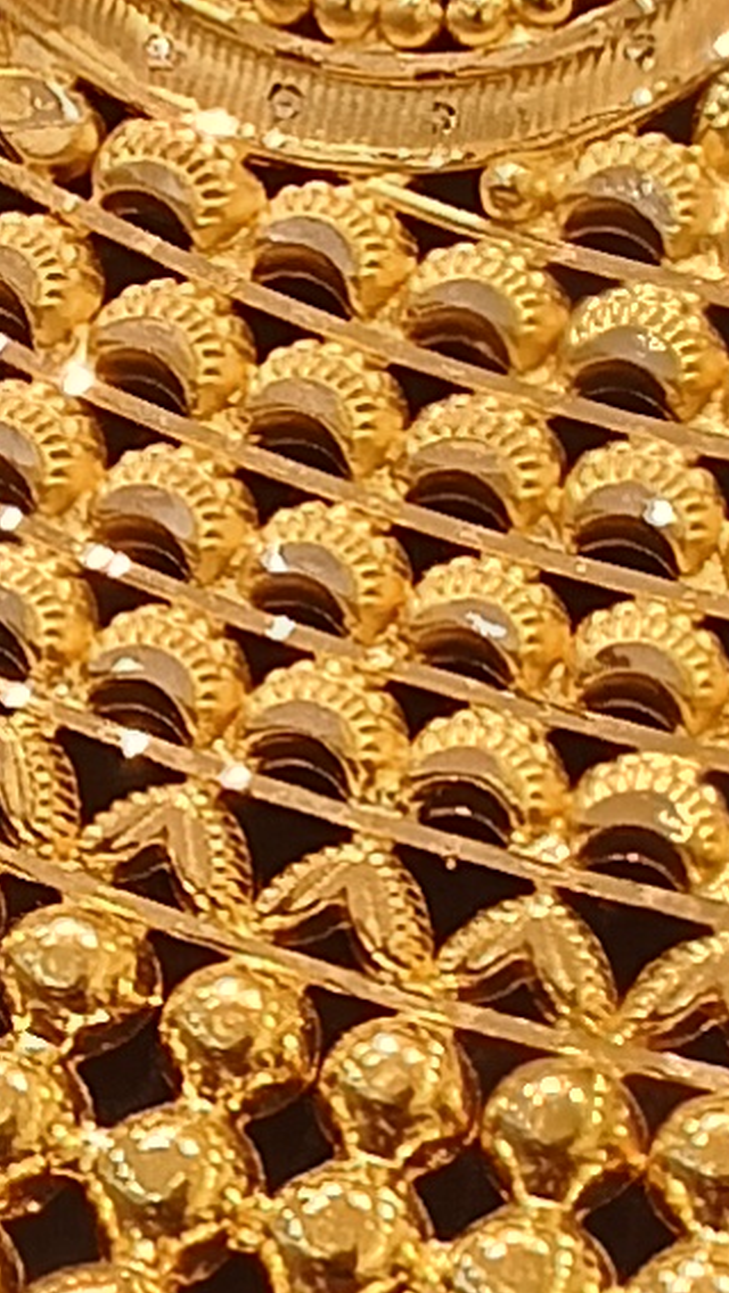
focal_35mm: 169
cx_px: 636
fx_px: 5801
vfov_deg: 12.7
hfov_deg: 7.2
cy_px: 1040
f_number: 1.8
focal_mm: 3.61
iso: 80
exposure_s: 1/100
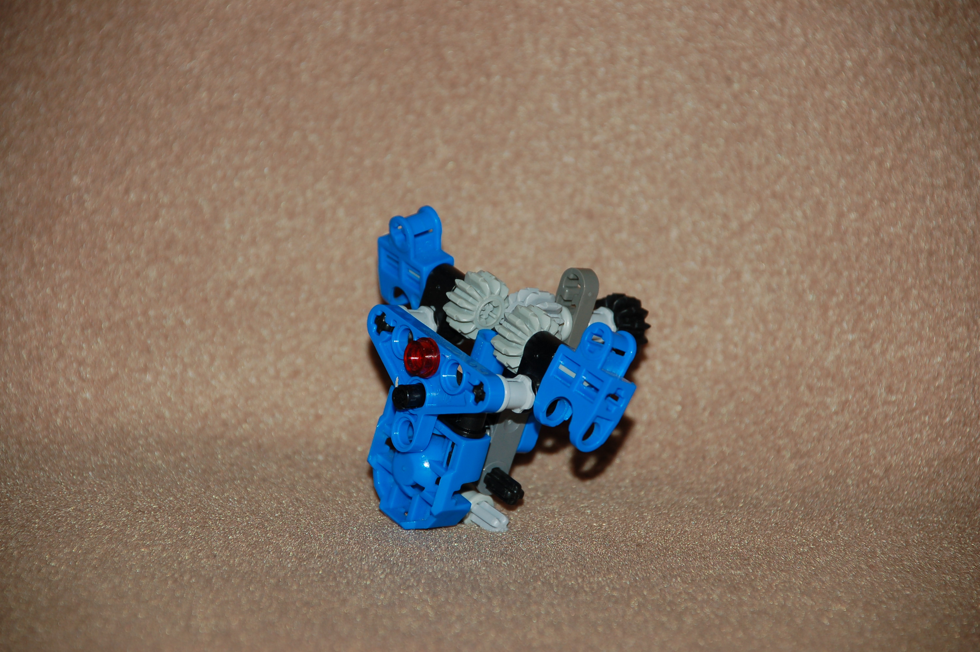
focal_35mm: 202
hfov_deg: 10.2
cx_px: 490
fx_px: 5508
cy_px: 326
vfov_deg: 6.8
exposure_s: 1/125
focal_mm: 135
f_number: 5.6
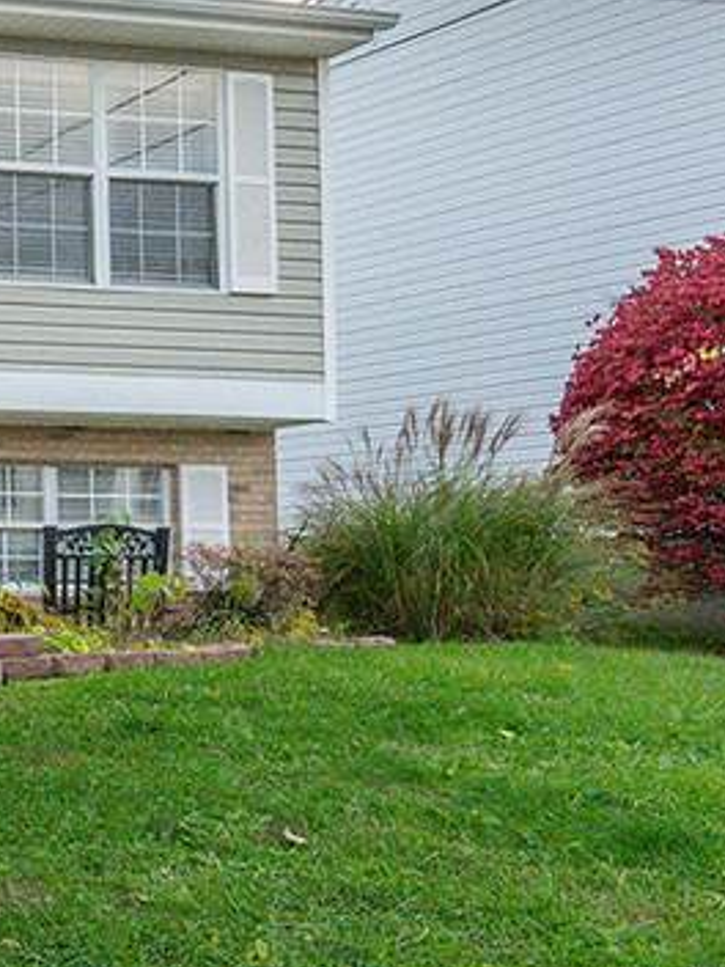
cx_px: -439
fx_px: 1368
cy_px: 291
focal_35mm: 49
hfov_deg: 22.6
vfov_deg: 38.3
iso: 2000
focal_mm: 14
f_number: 9
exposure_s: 1/800
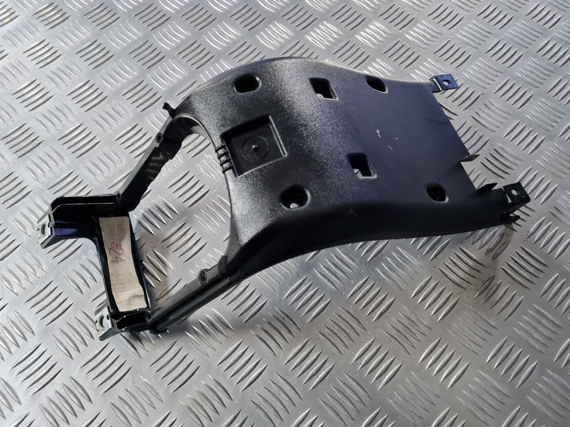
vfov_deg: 53.1
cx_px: 285
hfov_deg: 67.3
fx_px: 428
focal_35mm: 26
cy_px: 214
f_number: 1.8
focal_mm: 5.4
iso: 640
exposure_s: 1/25
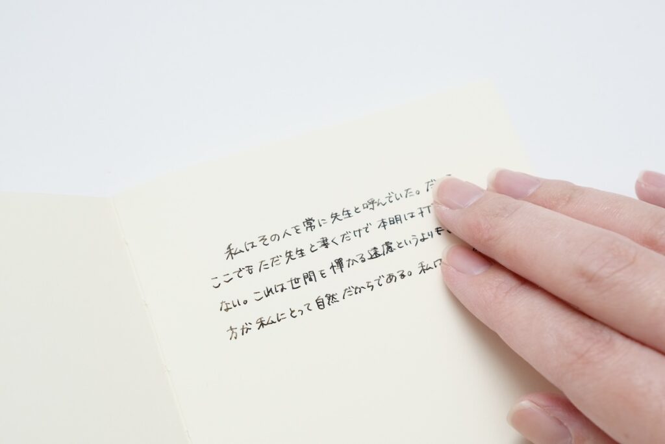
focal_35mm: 35
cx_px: 332
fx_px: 647
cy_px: 222
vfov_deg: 37.9
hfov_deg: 54.4
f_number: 5.6
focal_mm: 23
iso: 1250
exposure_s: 1/60
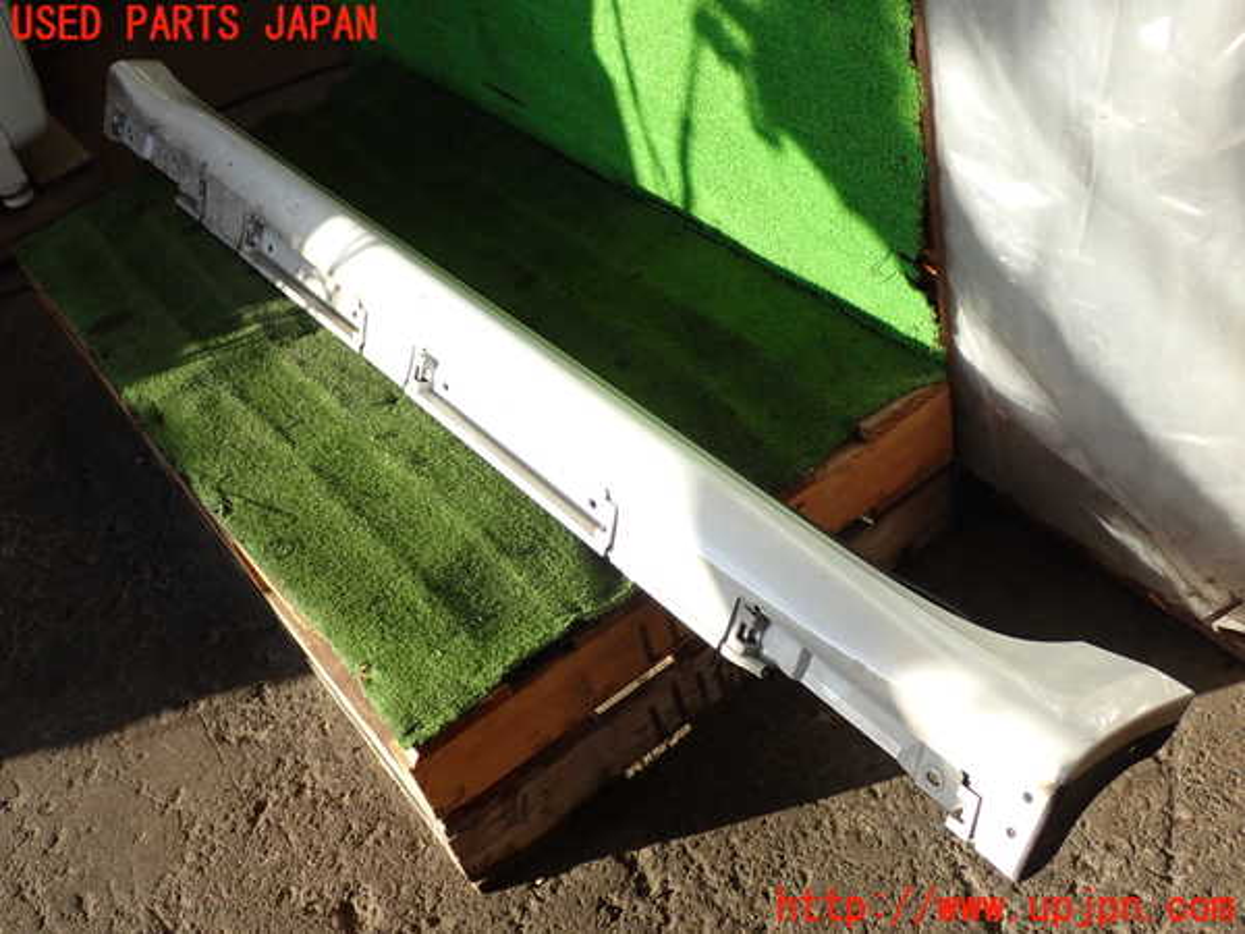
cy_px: 467
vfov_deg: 37.7
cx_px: 622
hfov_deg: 49.0
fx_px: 1367
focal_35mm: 38
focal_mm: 6.83
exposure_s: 1/320
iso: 100
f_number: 2.7
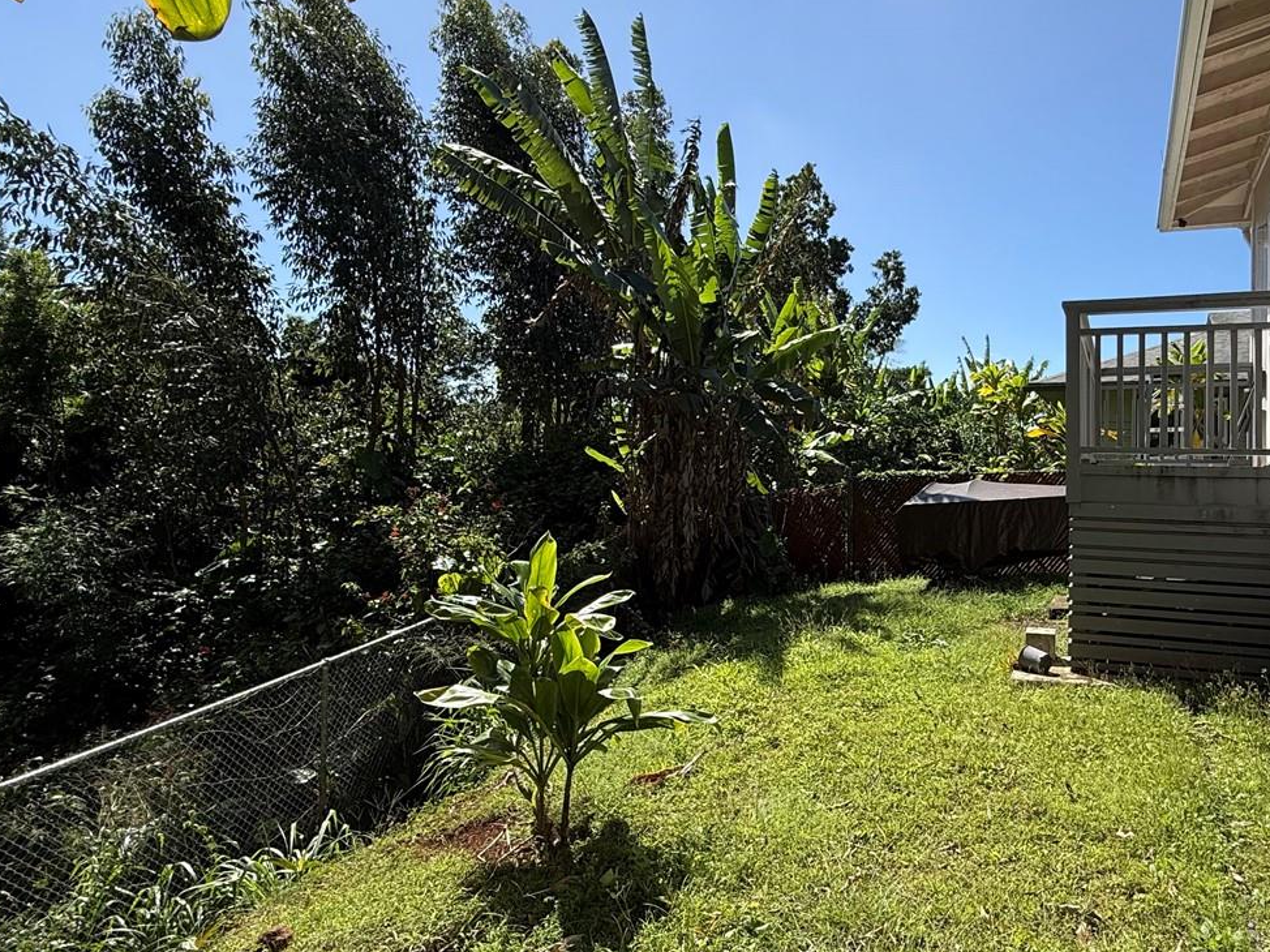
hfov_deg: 71.9
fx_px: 844
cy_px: 463
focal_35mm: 23
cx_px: 841
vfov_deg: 58.8
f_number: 2.2
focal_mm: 2.22
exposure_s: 1/1068
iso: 50
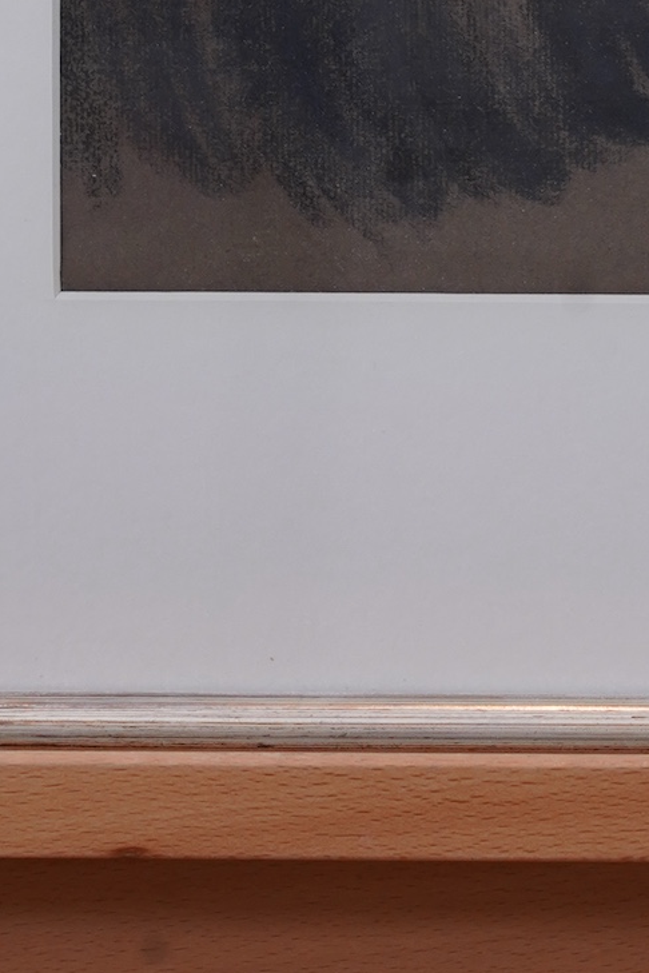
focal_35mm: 395
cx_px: 664
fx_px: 10681
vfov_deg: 5.2
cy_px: -446
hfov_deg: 3.5
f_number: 10
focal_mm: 105
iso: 800
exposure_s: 1/125
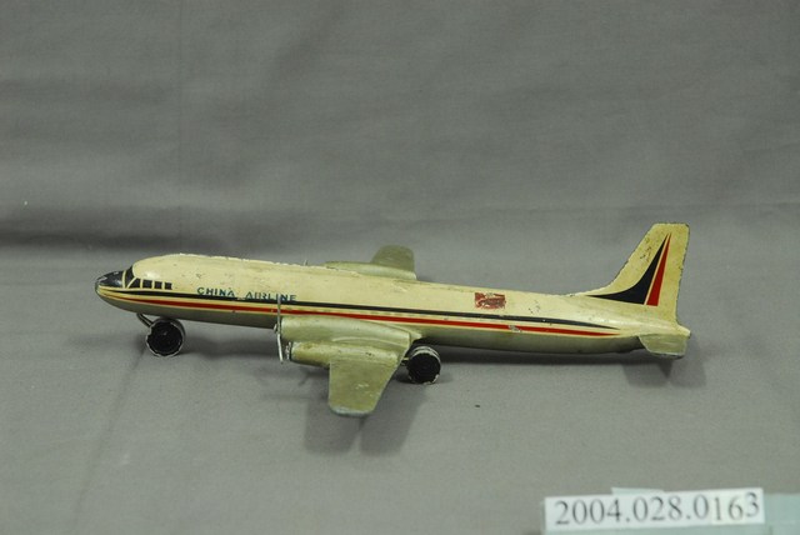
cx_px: 400
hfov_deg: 19.4
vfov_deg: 13.1
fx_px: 2335
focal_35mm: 105
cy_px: 268
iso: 1000
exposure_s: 1/8
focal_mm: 70
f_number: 8
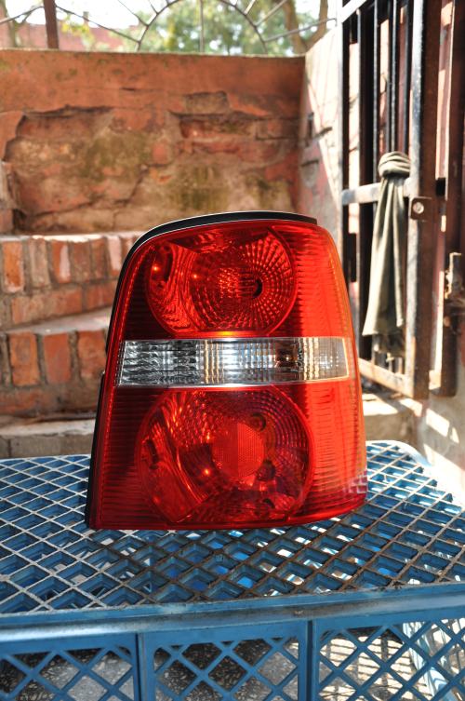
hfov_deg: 39.9
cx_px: 232
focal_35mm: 33
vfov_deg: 57.3
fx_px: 641
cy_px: 350
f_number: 3.8
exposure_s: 1/200
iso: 320
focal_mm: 22
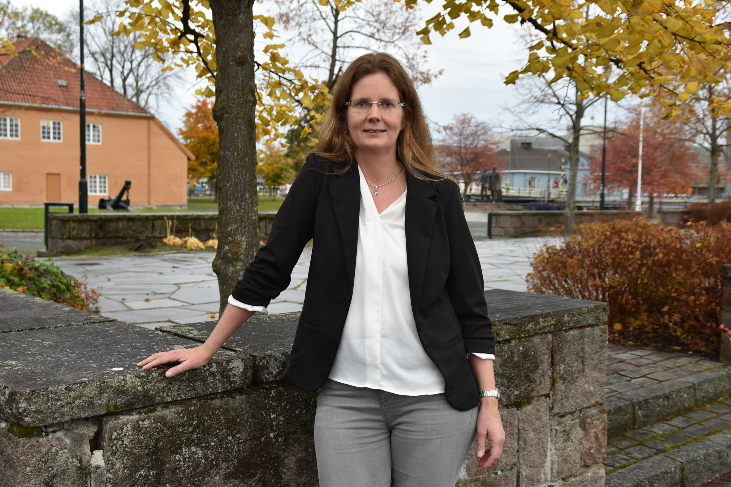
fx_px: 792
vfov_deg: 34.2
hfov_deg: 49.6
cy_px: 244
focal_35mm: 39
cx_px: 366
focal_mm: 26
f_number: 5
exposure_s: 1/100
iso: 400
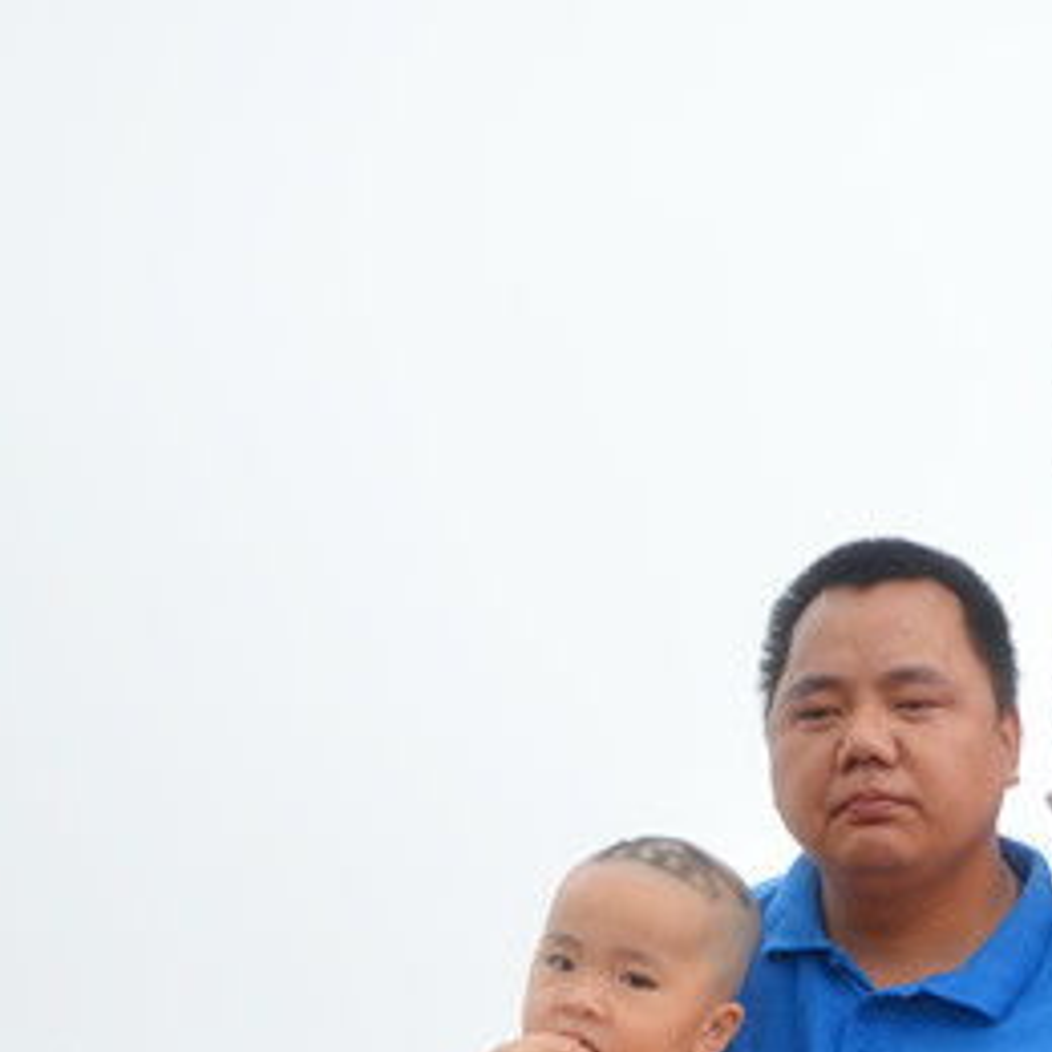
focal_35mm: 82
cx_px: 1343
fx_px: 2830
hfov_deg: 19.5
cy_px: 742
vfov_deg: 20.9
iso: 200
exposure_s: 1/400
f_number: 4.5
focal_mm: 21
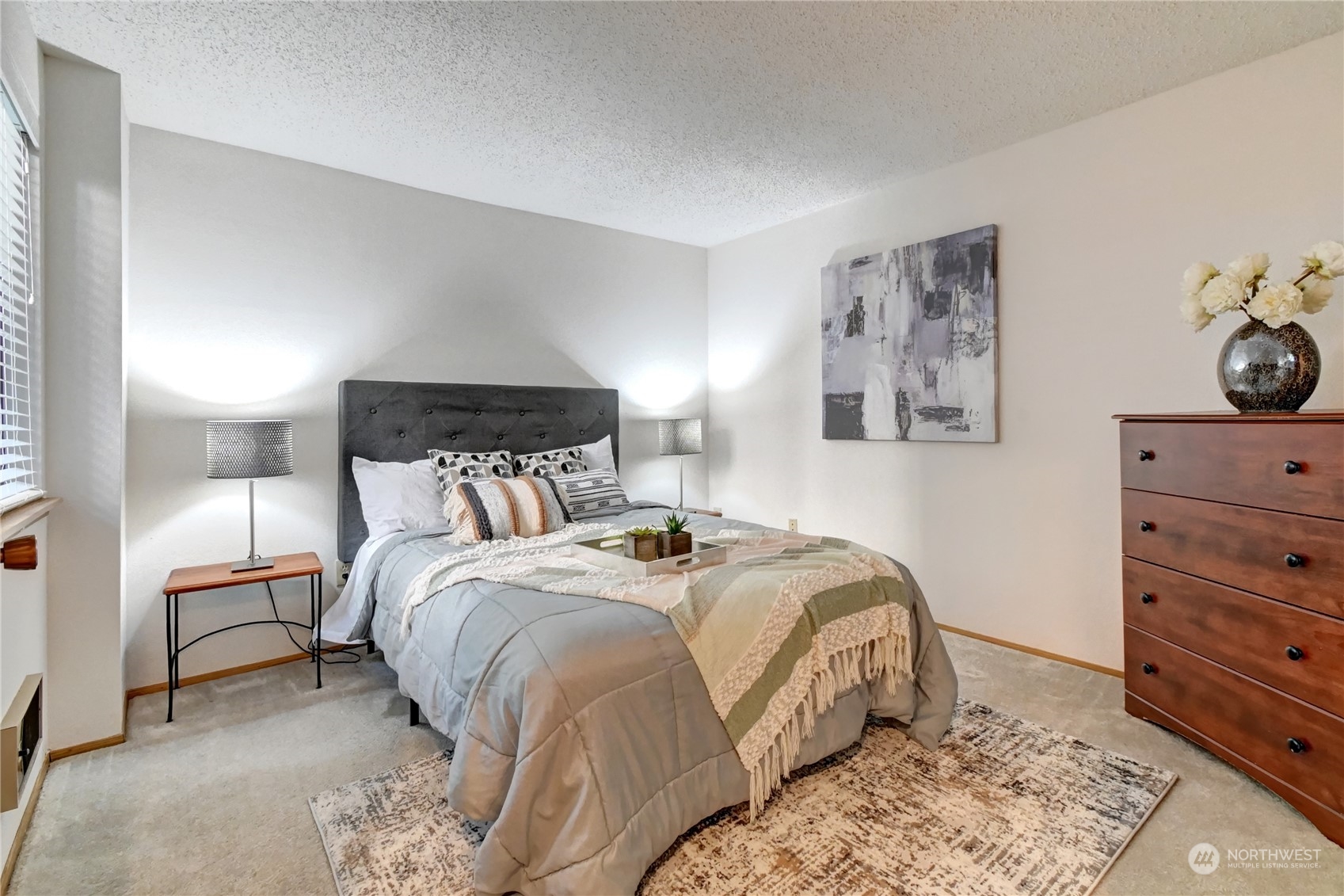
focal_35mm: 15
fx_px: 560
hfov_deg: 100.4
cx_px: 672
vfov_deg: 77.3
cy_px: 448
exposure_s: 1/4
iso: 4000
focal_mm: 10
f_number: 11
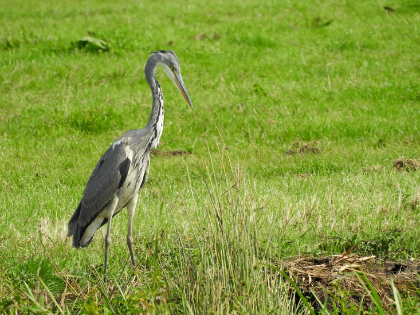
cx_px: 210
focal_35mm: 800
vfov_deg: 1.9
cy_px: 158
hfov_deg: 2.5
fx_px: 9708
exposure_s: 1/400
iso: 100
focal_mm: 143.3
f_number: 5.6
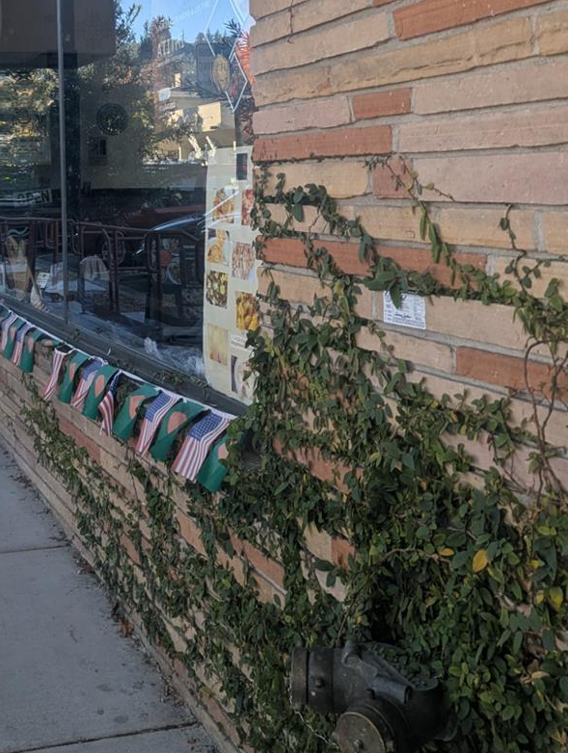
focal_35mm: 46
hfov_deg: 30.4
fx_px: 1004
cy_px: 110
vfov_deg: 39.0
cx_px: 76
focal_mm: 6.81
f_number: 1.85
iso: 45
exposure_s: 1/765
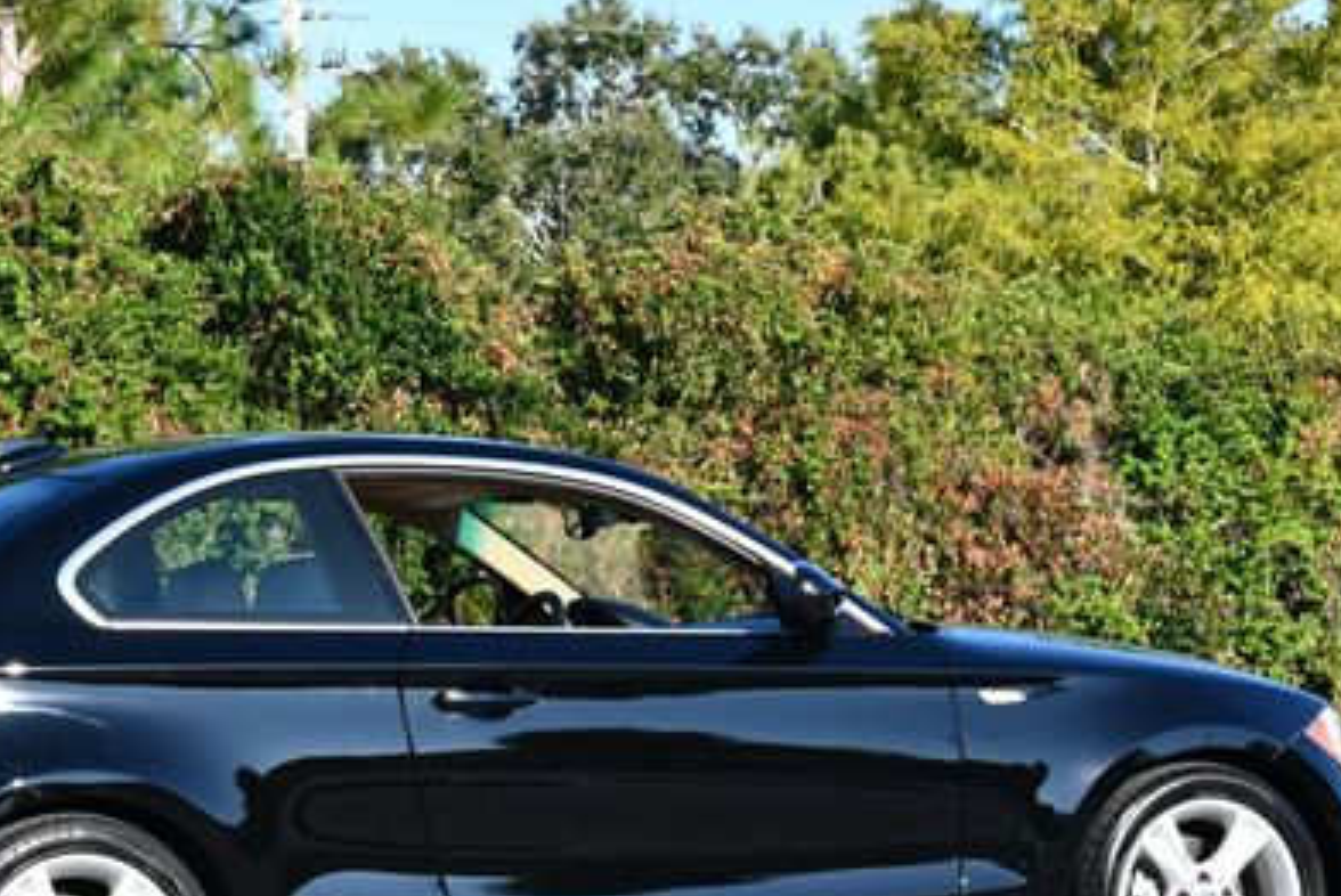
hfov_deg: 13.9
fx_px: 5480
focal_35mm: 147
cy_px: 561
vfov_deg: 9.3
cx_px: 397
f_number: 8
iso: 160
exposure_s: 1/250
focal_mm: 45
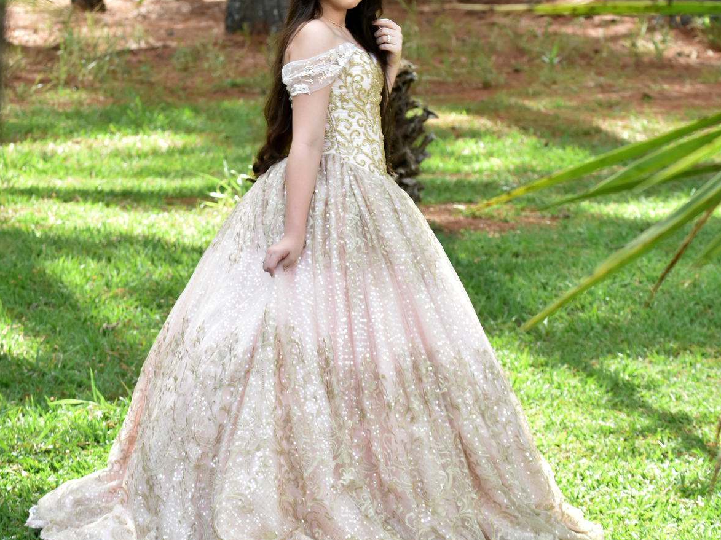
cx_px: 358
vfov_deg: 5.4
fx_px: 5762
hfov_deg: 7.2
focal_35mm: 277
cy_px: 217
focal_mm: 125
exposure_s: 1/250
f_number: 7.1
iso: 500
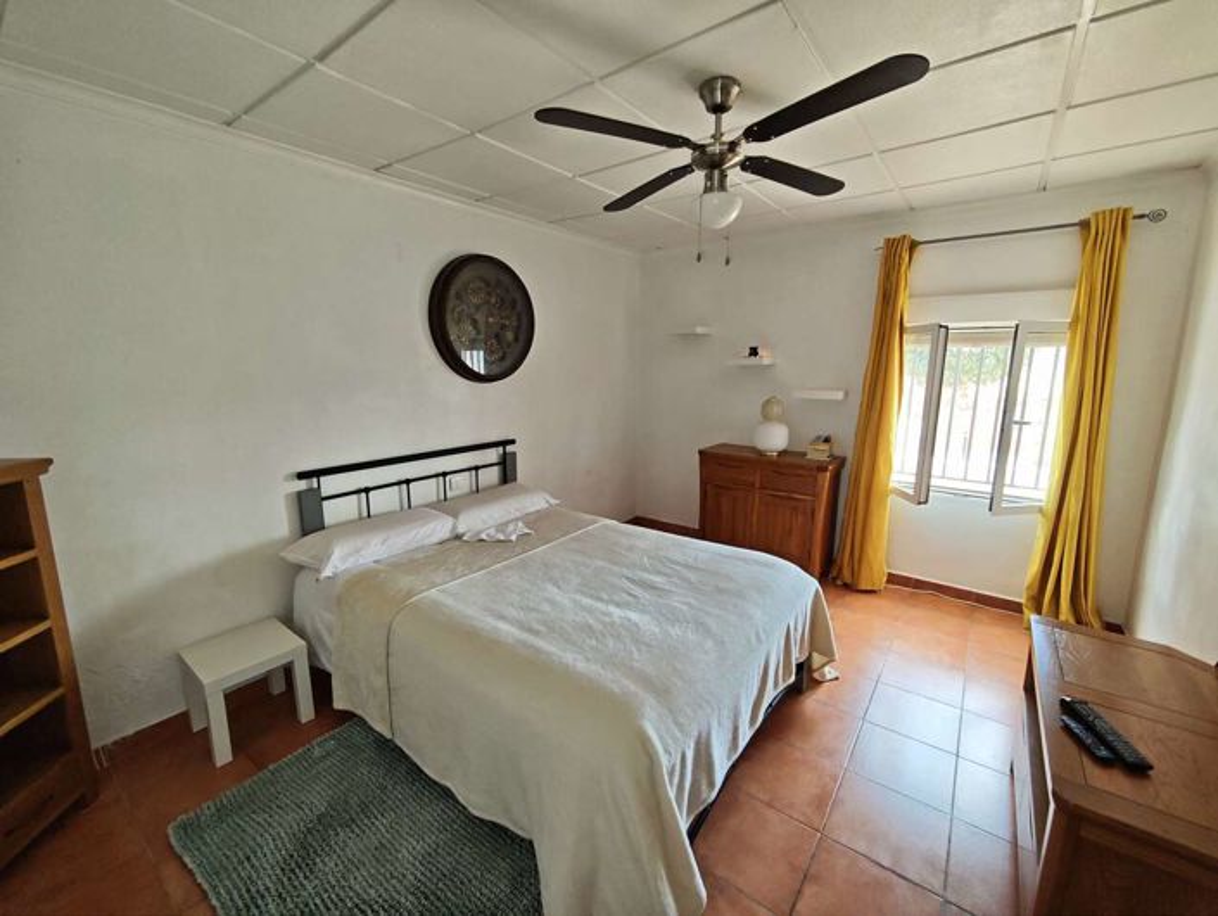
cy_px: 458
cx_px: 609
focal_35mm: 14
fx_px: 493
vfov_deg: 85.8
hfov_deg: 102.0
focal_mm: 2.16
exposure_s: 1/41.7
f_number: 2.2
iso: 250
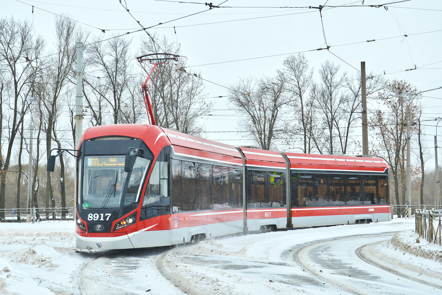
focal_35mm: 57
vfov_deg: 23.8
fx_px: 700
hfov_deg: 35.1
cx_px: 221
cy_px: 148
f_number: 6.3
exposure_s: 1/250
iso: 200
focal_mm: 38
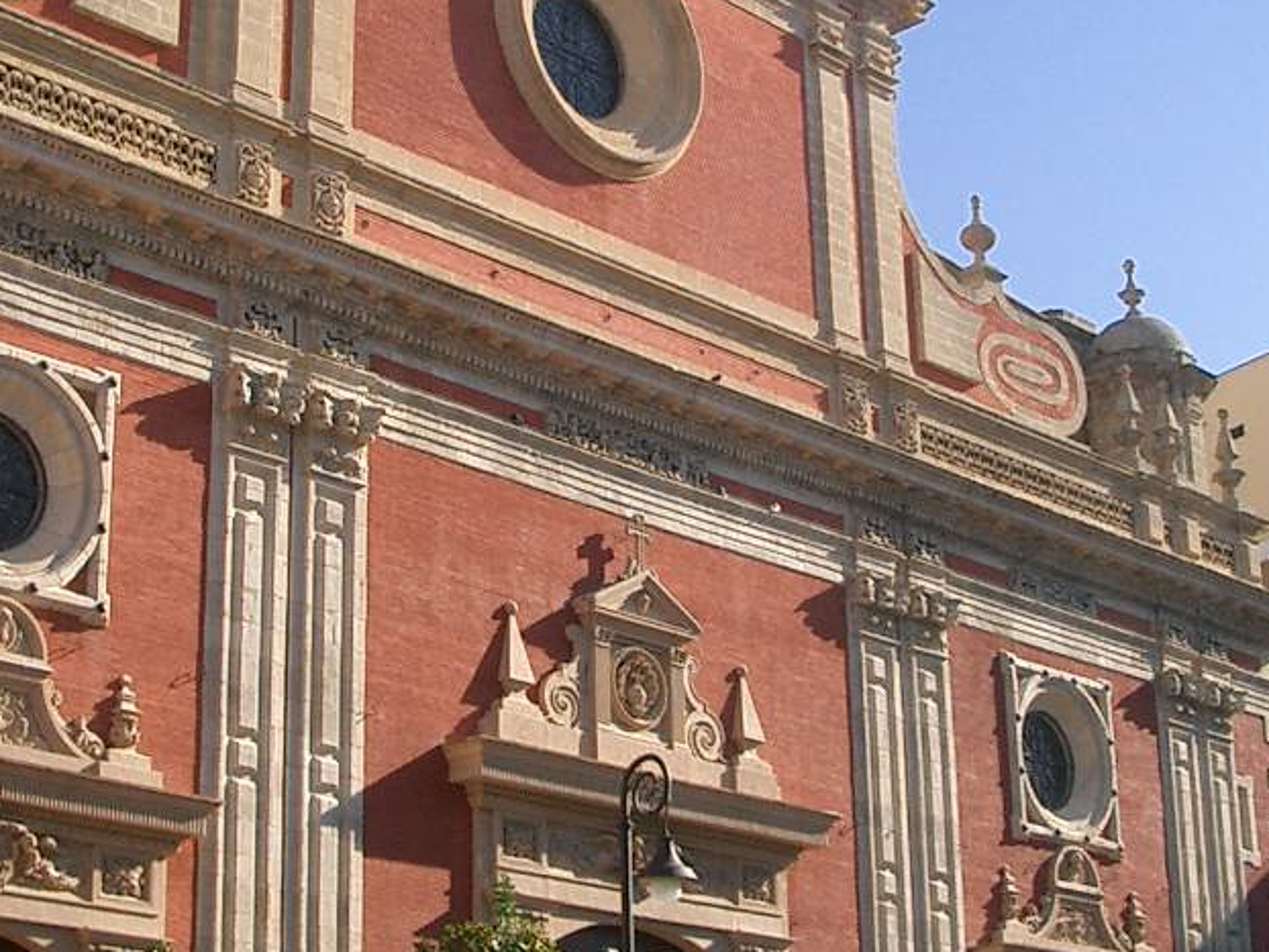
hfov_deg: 27.0
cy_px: 338
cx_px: 581
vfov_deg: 20.4
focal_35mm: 72
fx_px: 2640
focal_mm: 5.8
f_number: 4.3
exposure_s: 1/400
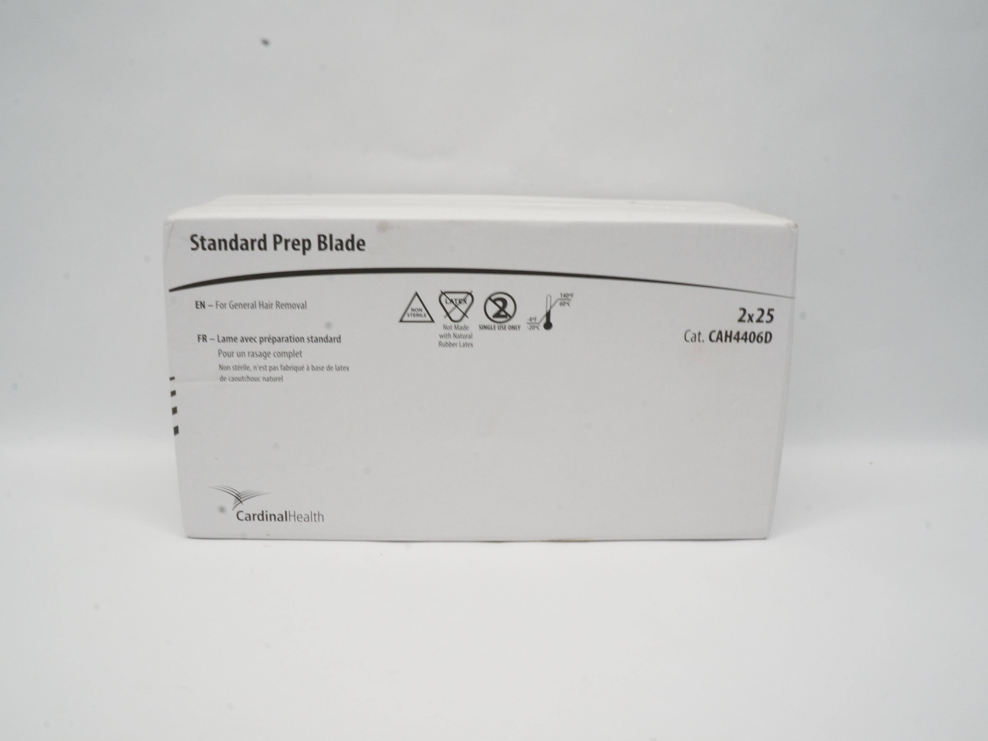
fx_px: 856
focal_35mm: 30
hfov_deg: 59.9
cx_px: 475
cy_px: 366
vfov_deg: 46.8
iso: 800
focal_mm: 18
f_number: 22
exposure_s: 1/8
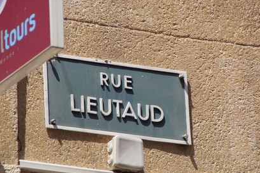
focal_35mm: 339
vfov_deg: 4.0
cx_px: 126
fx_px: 2444
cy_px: 95
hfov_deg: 6.1
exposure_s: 1/320
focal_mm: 200
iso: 100
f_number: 6.3
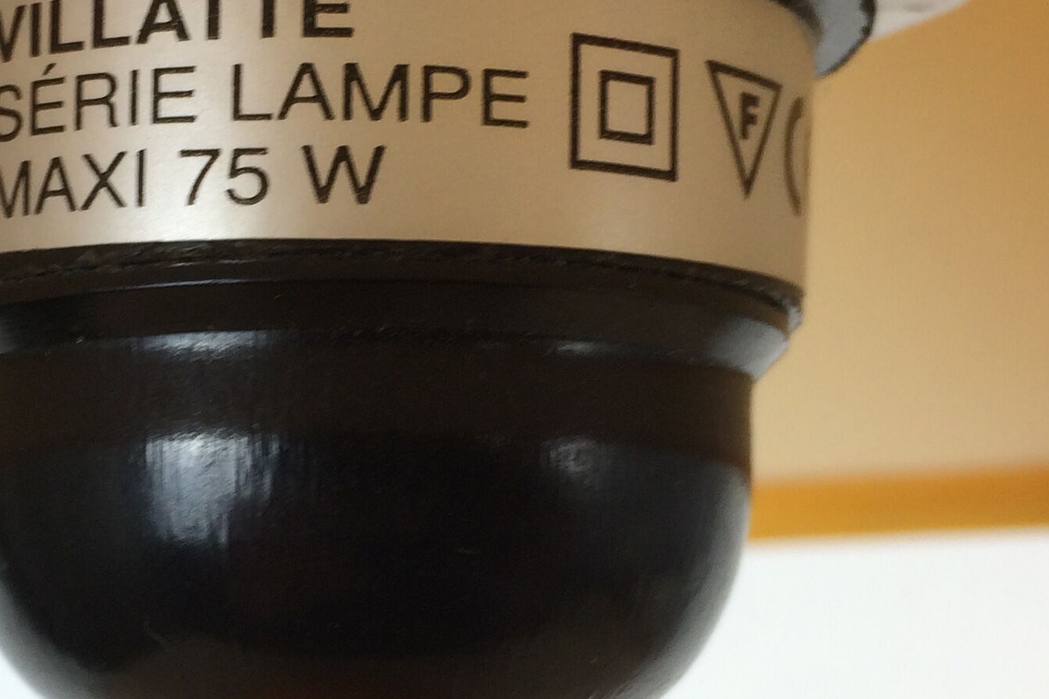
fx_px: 2127
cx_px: 263
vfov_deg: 18.7
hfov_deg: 27.3
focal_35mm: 73
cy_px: 365
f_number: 2.2
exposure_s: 1/50
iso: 40
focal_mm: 4.15
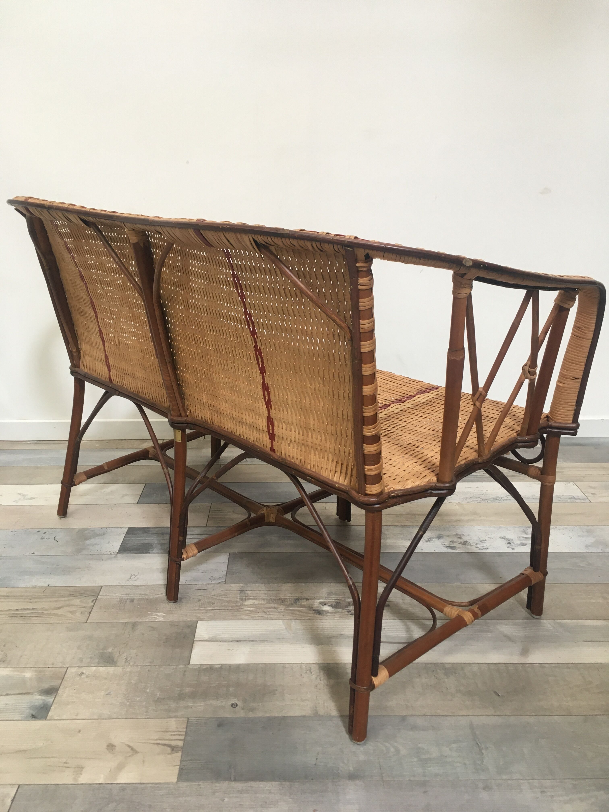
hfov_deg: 48.2
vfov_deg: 61.7
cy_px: 406
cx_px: 304
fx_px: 680
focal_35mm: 29
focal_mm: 4.15
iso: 80
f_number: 2.2
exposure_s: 1/33
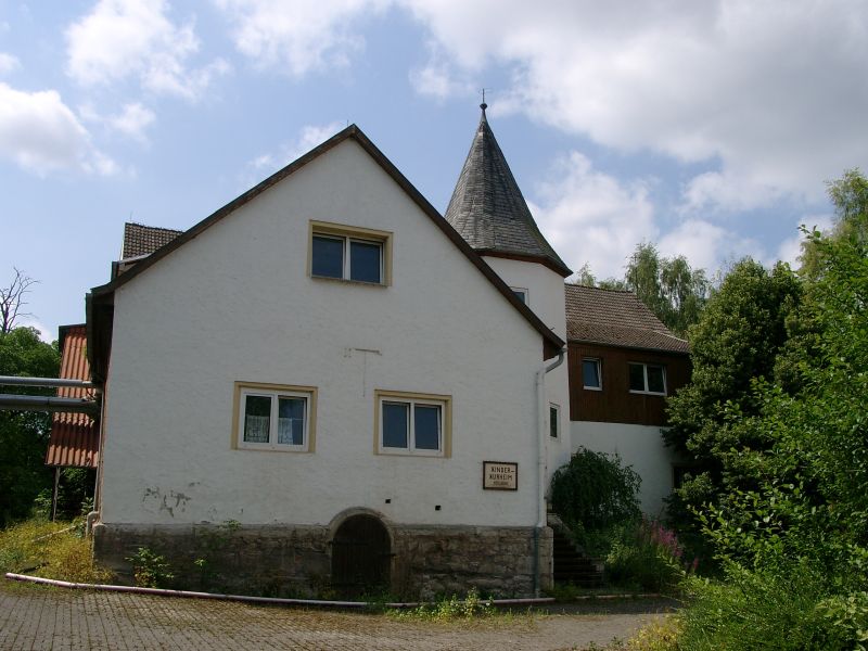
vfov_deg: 41.8
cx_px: 434
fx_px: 853
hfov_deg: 54.0
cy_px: 326
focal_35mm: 34
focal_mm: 7.13
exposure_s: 1/542
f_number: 5.6
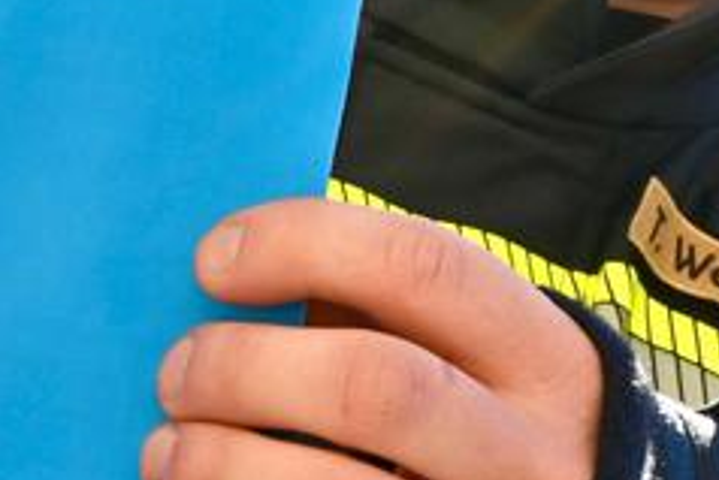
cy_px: -107
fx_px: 2178
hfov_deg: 18.2
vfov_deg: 12.3
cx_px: -15
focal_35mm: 109
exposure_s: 1/80
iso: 220
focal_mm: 24
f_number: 22
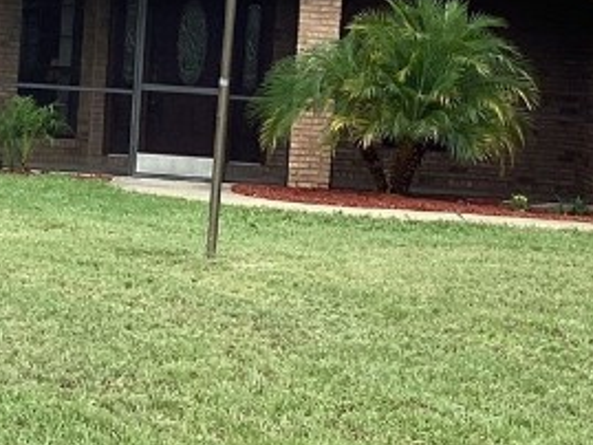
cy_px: 132
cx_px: 353
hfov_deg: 16.7
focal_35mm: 118
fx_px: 2022
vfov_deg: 12.5
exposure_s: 1/776
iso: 25
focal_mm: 3.3
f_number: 2.4
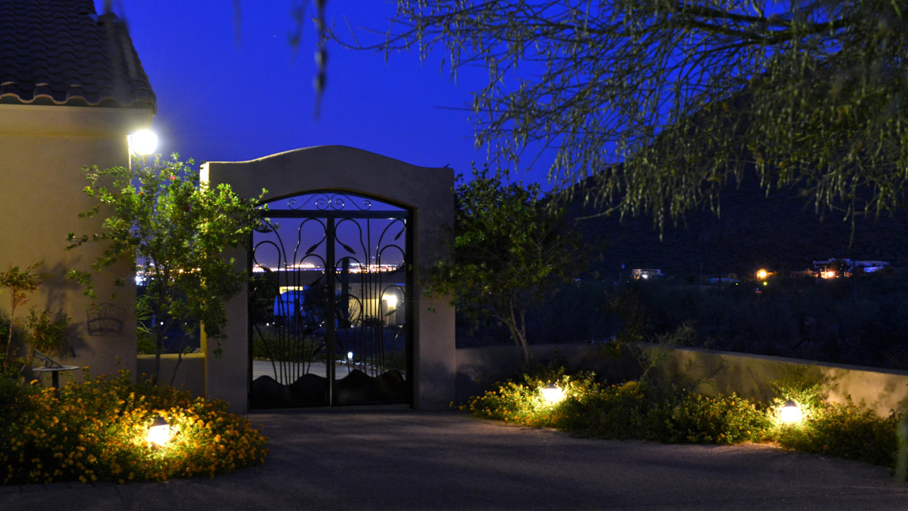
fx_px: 1228
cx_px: 453
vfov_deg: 23.5
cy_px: 261
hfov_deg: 40.6
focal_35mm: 51
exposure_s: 2
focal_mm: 48
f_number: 8
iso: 2500
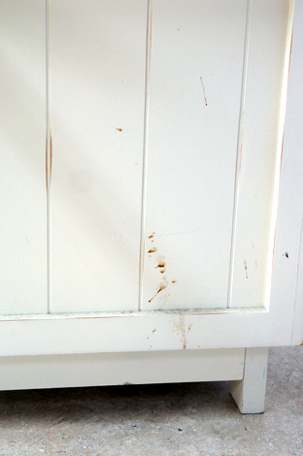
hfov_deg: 20.9
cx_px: 109
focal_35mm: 65
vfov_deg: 31.1
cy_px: 236
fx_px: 820
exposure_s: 1/50
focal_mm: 29
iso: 200
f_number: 4.5
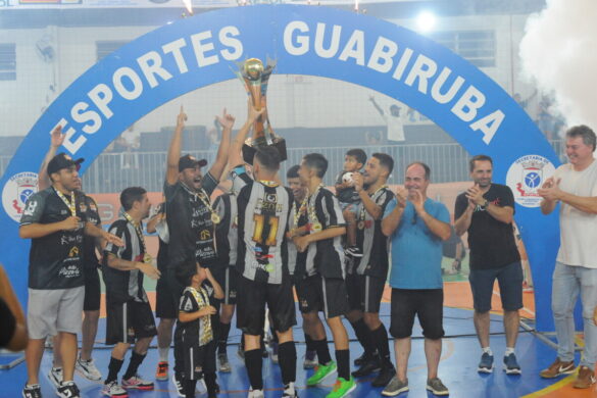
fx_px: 829
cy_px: 199
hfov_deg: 39.6
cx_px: 298
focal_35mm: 50
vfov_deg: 27.0
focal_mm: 50
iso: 5000
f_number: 3.5
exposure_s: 1/400
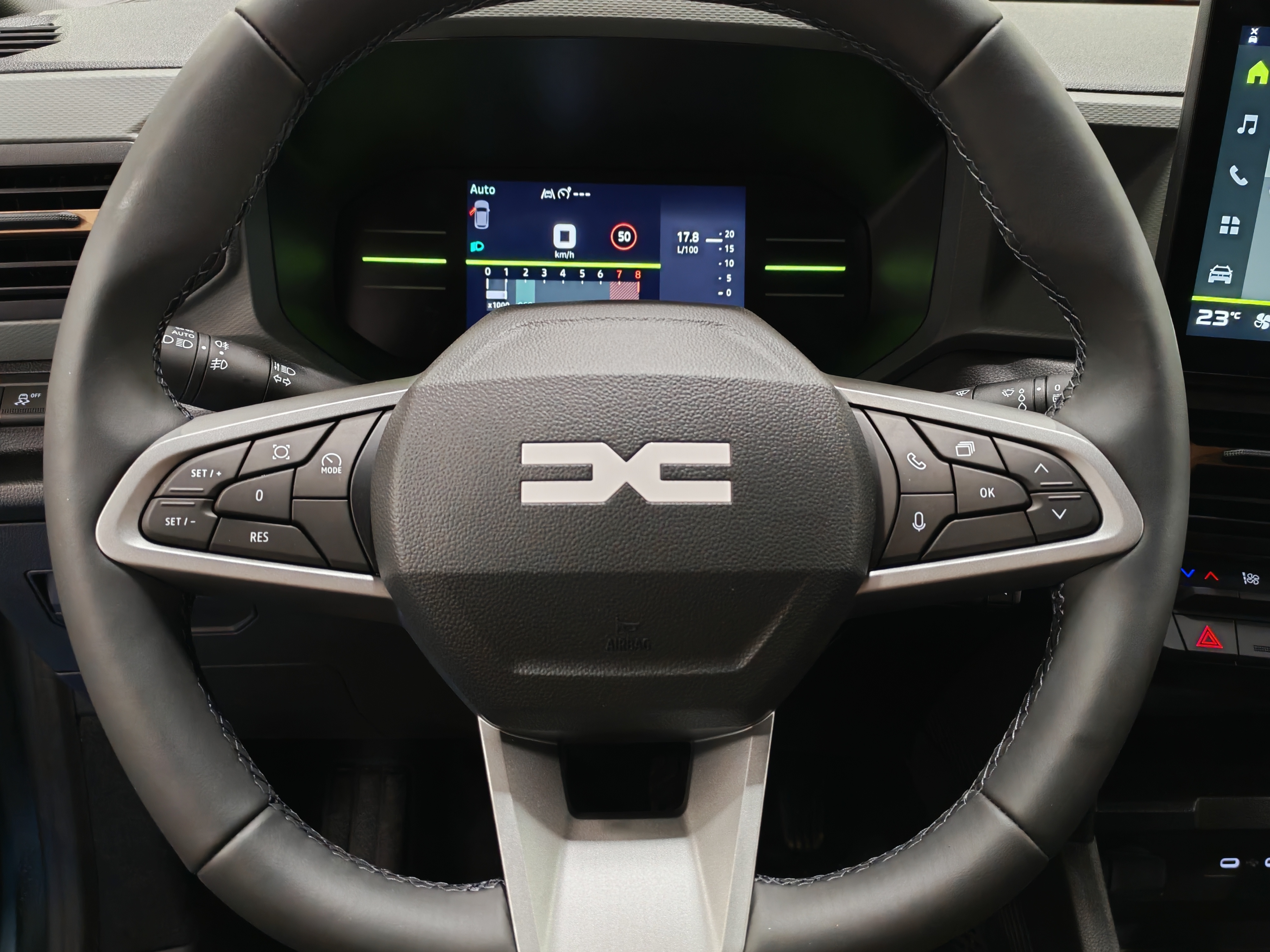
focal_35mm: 33
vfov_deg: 42.9
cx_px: 635
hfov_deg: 55.4
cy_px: 476
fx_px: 1211
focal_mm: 6.12
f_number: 1.9
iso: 800
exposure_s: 1/50
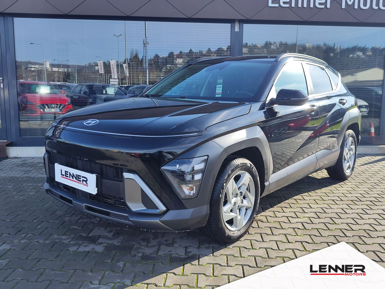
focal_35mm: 23
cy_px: 144
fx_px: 256
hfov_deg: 73.9
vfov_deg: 58.9
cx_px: 192
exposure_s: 1/560
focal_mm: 7.01
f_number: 1.69
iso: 50
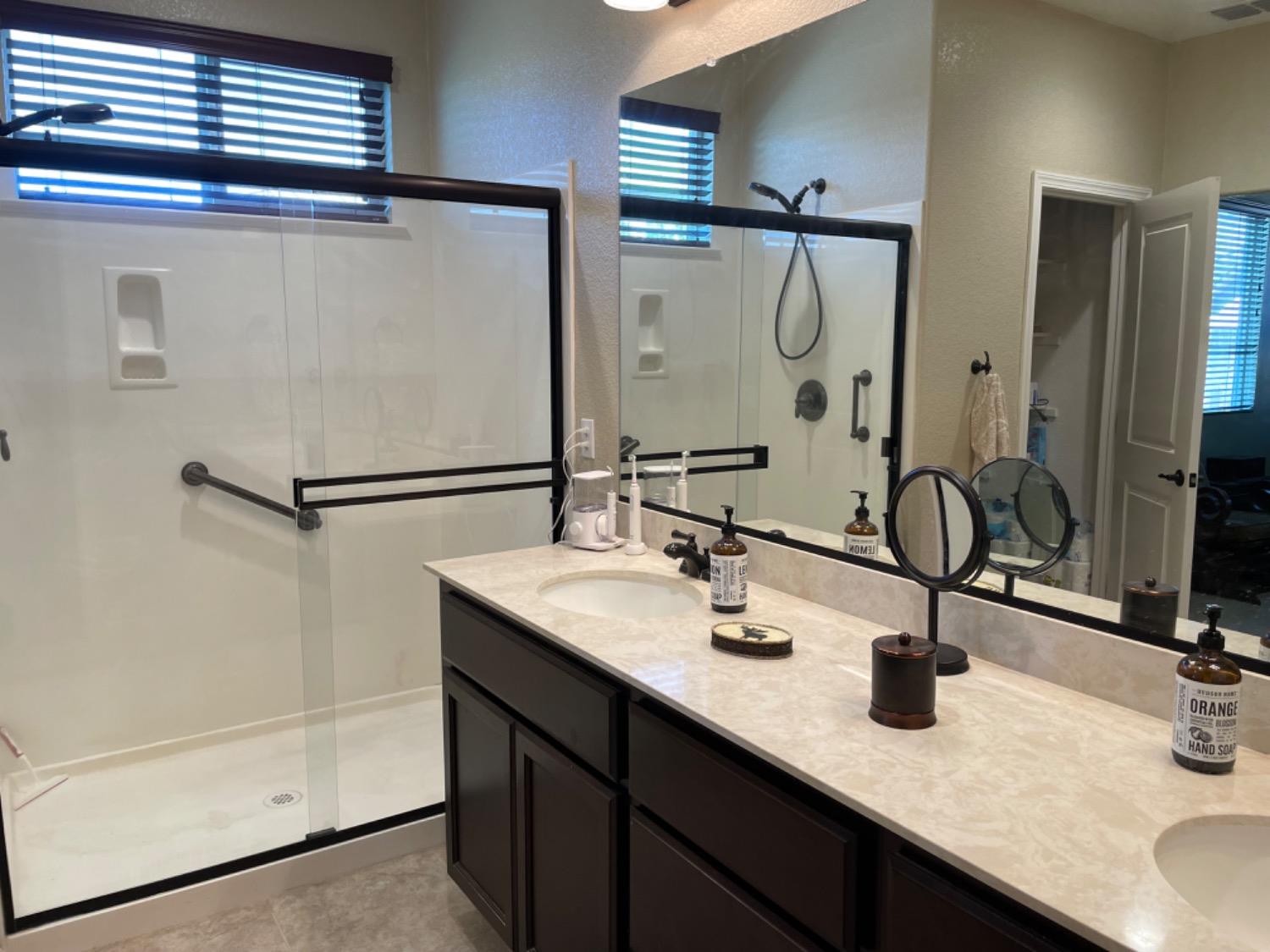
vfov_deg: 53.1
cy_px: 476
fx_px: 954
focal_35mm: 26
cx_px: 635
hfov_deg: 67.3
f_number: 1.6
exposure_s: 1/120
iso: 80
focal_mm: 4.2
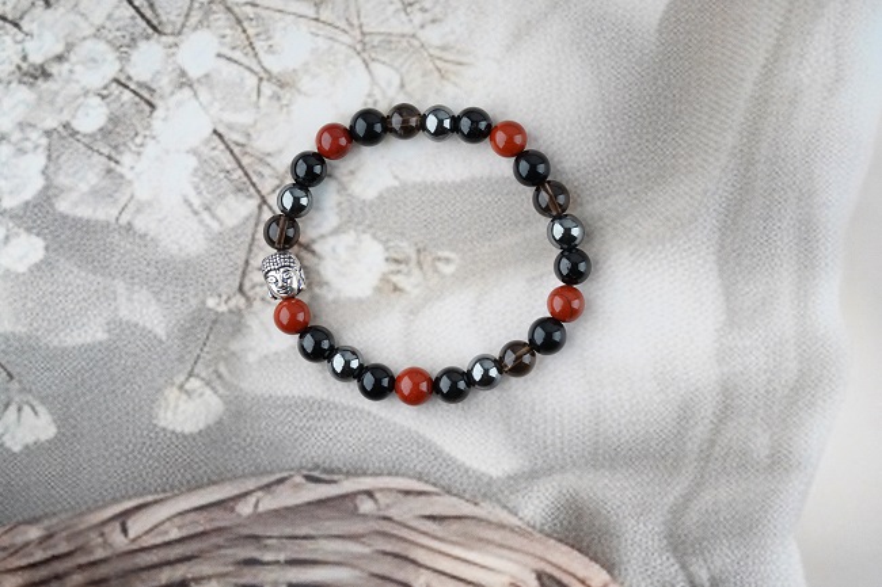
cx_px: 441
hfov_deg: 22.6
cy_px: 294
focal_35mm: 90
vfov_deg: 15.2
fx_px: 2204
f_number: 14
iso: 100
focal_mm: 90
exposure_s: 1/160
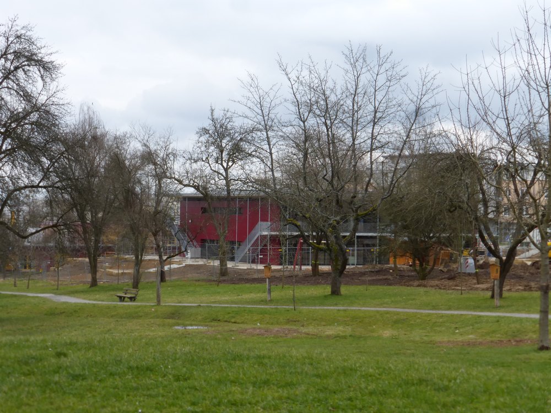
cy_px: 206
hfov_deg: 23.0
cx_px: 276
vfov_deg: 17.4
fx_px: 1353
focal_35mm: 85
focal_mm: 15.1
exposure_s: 1/100
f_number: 5.2
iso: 100
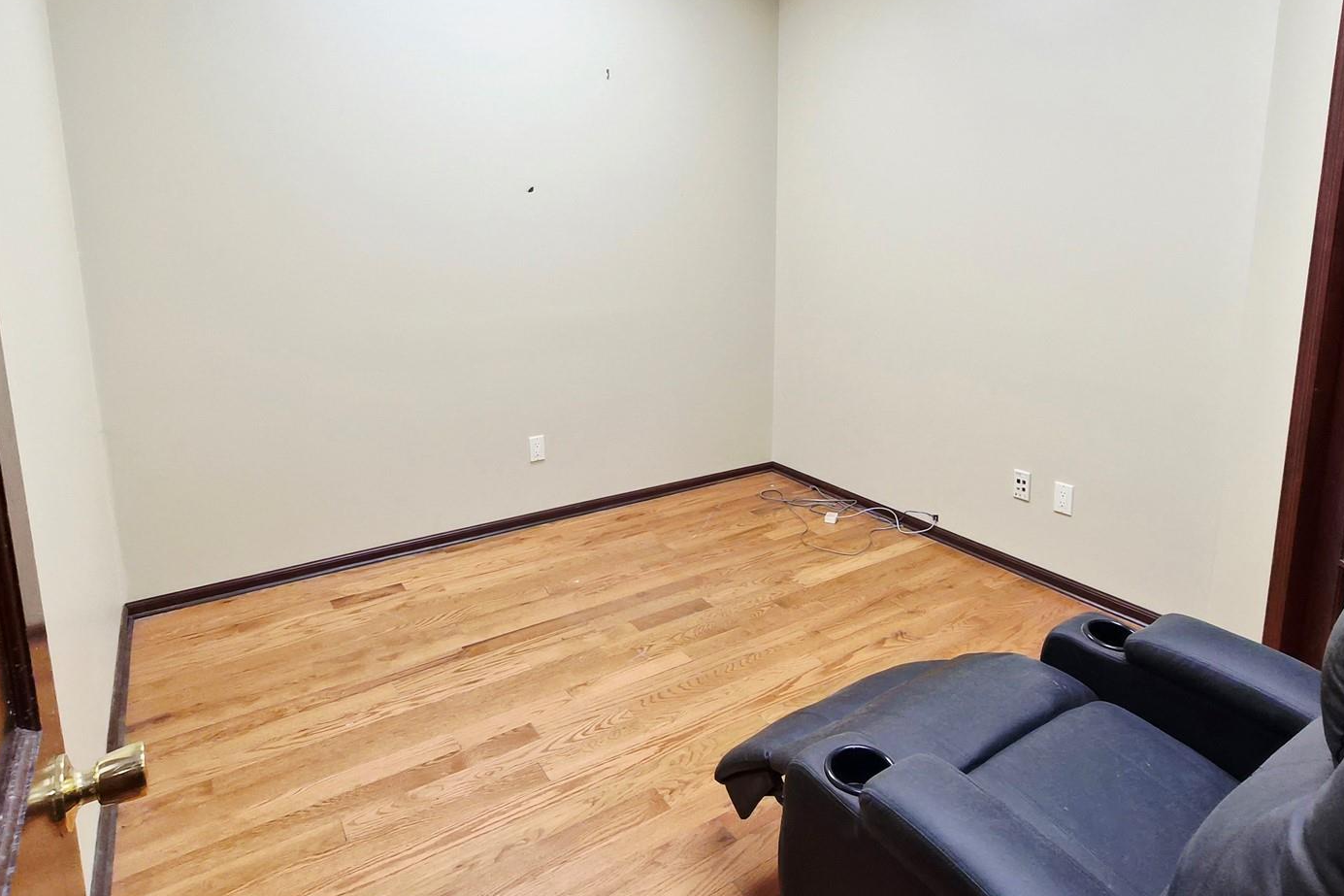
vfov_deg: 61.2
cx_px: 726
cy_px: 345
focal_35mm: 20
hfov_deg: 83.8
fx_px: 747
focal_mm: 1.7
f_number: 2.2
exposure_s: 1/60.2
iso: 100
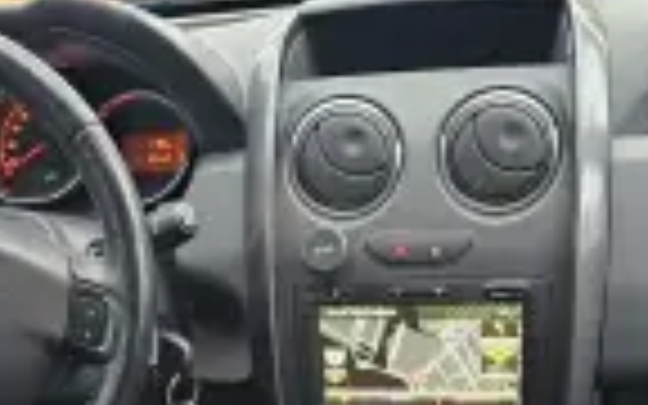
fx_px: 1077
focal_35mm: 61
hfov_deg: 33.3
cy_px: 441
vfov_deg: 20.3
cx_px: 248
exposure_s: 1/60
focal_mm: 6.3
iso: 640
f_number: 1.7
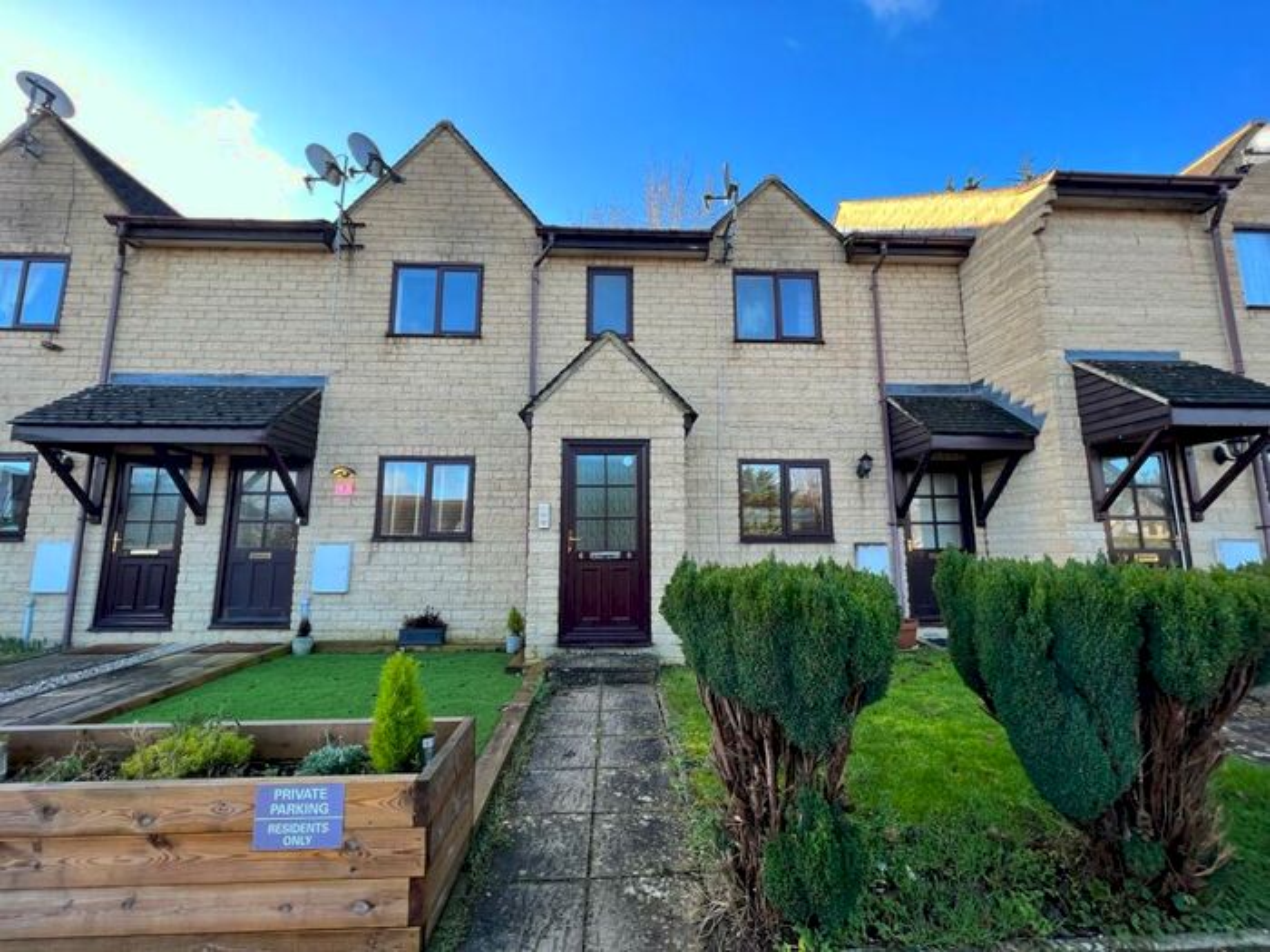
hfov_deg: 106.2
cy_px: 476
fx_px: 477
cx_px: 635
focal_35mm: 13
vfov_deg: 89.9
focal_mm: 1.57
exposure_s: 1/184
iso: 32
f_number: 1.8
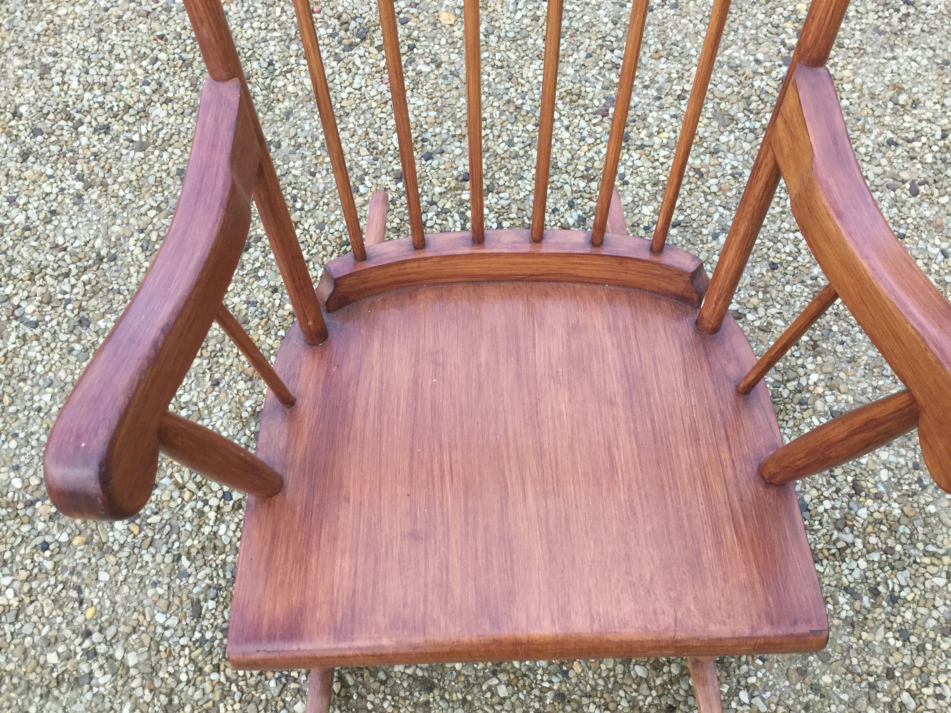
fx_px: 852
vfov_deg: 45.4
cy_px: 356
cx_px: 476
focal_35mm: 31
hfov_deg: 58.4
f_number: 2.4
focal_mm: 3.3
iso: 25
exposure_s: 1/33
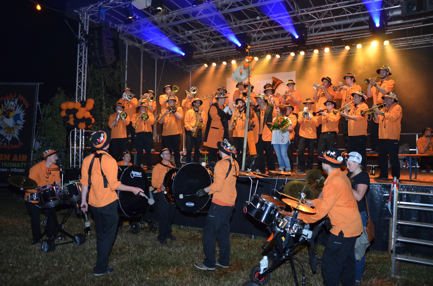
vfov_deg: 47.7
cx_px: 216
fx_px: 324
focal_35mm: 27
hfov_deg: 67.5
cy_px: 143
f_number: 4
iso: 800
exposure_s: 1/60
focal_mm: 18
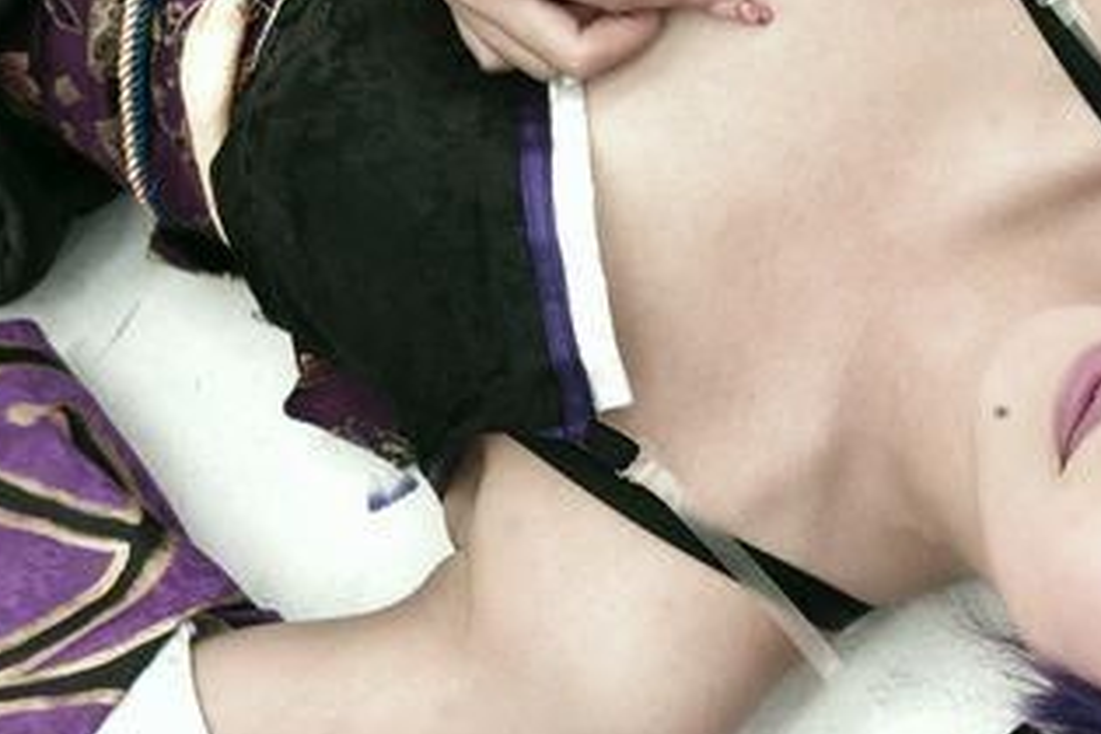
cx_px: 909
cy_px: 418
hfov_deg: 18.7
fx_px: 3303
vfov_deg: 12.7
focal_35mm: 108
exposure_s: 1/30
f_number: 4
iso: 200
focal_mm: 23.13
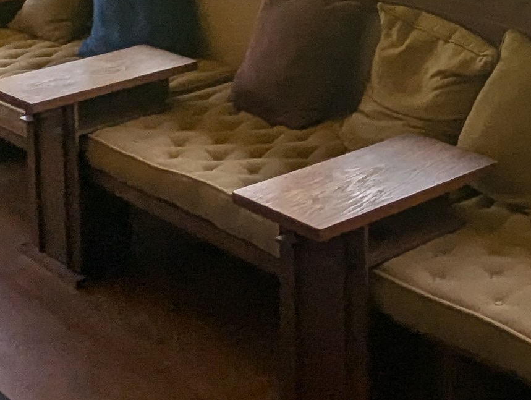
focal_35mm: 76
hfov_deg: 22.7
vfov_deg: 17.2
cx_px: 697
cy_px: -235
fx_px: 1168
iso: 51
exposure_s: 1/750
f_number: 2.2
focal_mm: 2.35
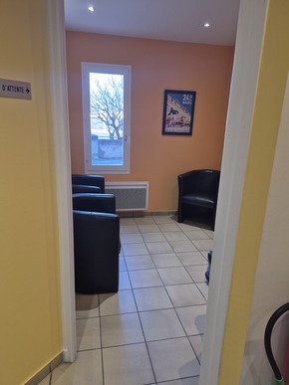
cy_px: 192
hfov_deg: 58.9
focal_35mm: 23
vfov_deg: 73.9
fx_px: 256
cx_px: 144
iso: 100
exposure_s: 1/100
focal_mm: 5.4
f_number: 1.8
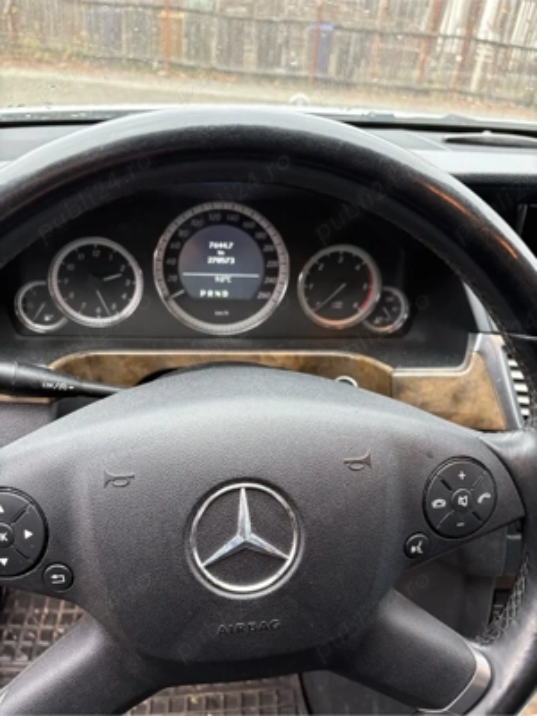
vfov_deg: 67.3
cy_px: 358
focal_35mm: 26
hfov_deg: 53.1
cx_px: 268
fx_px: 538
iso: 125
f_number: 1.6
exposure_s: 1/60
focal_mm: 5.96
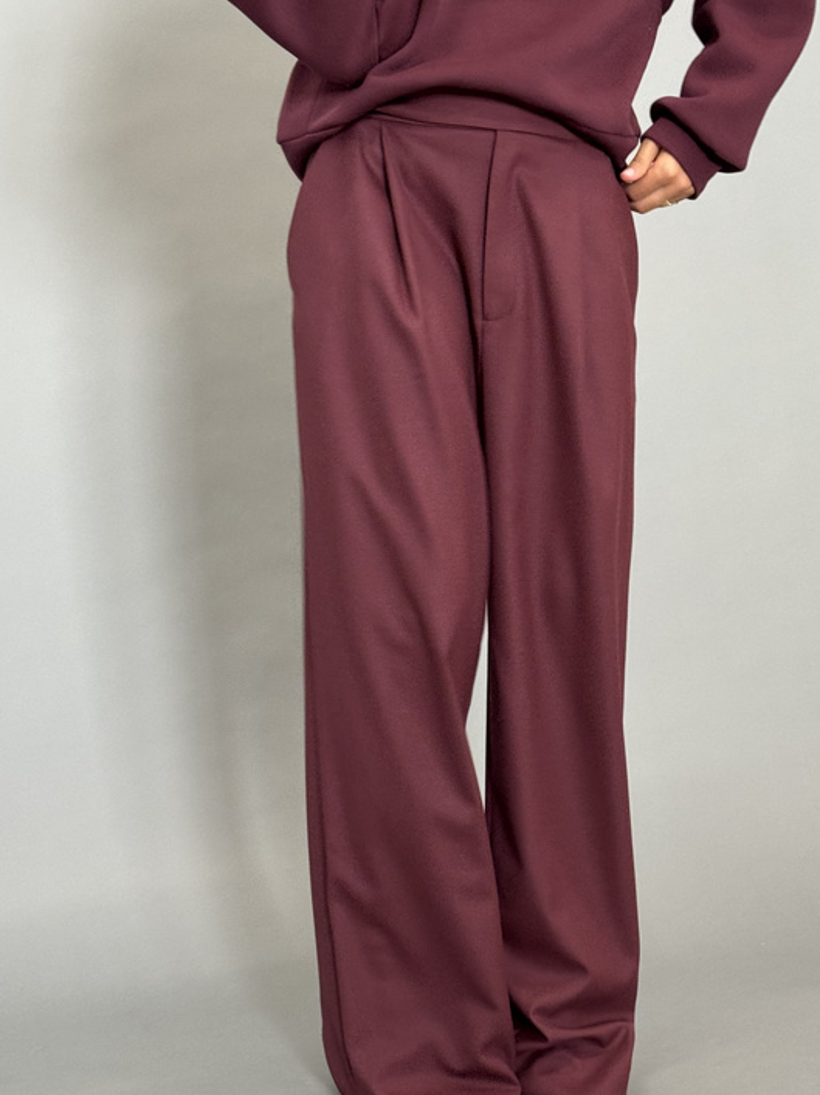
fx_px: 2149
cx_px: 519
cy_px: 560
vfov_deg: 28.6
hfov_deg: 21.5
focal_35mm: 68
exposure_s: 1/50
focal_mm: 6.76
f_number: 1.78
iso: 100
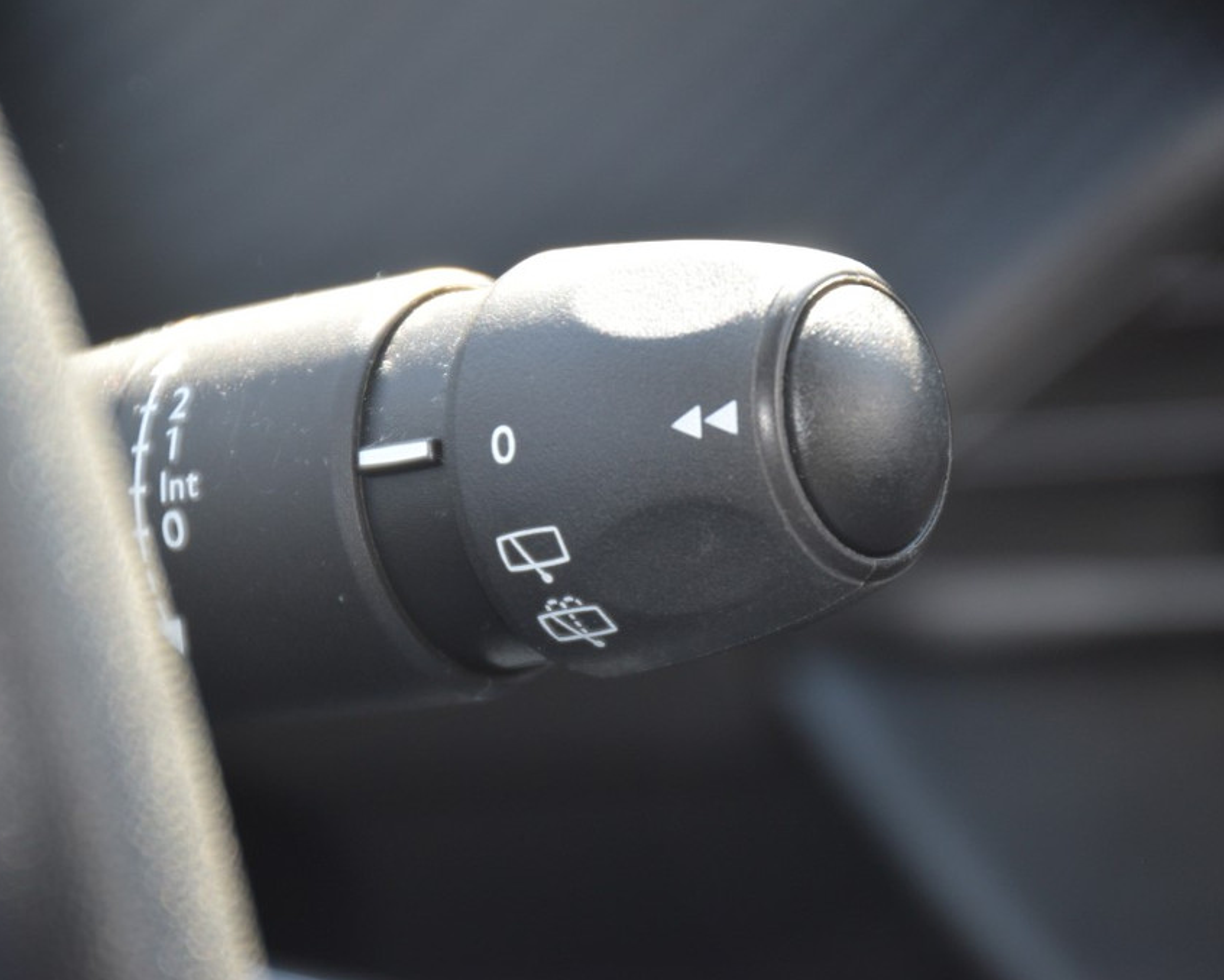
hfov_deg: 4.2
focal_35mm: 460
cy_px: 493
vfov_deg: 3.4
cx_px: 674
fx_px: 16666
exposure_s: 1/125
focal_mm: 270
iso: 560
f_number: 6.3
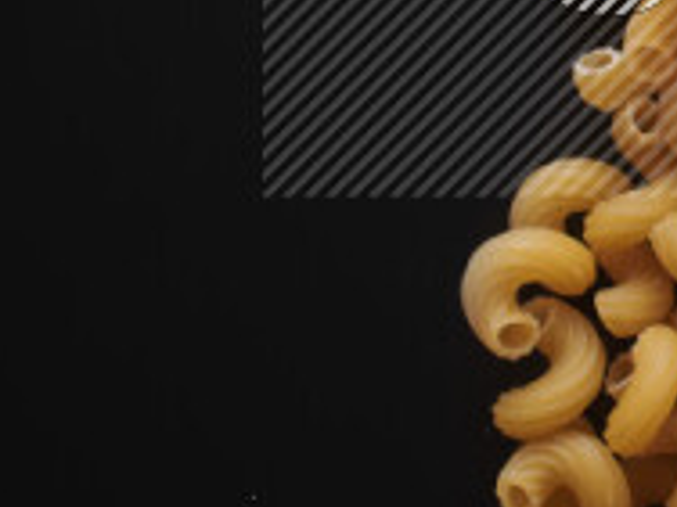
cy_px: -421
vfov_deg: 7.0
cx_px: 1160
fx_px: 4009
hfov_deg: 9.3
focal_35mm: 205
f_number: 8
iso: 160
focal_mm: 50
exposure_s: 1/100
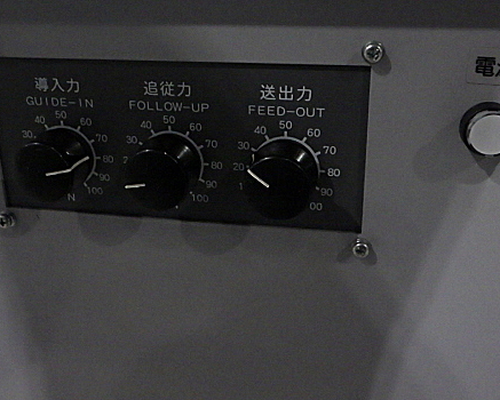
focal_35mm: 40
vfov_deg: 37.2
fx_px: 592
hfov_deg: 45.8
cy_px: 155
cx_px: 244
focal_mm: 5
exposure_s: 1/45
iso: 1600
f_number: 3.5
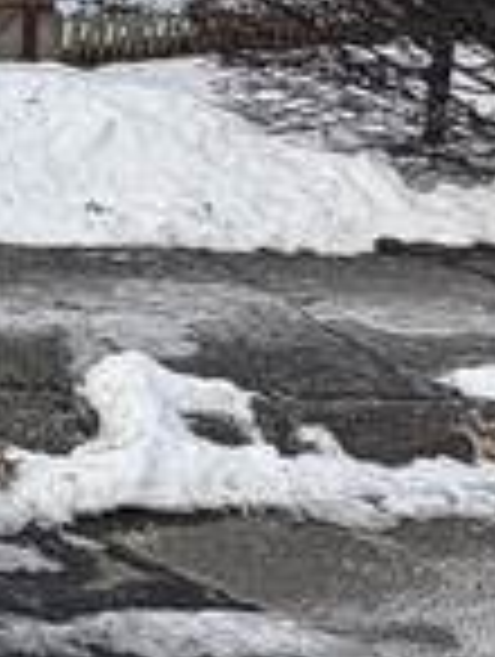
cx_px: -850
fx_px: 1749
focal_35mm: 92
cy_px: -54
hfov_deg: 11.6
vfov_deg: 20.4
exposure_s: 1/99
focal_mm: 2.22
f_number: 2.2
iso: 50
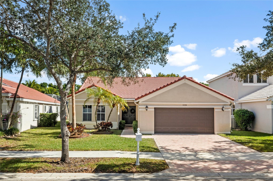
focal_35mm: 28
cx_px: 136
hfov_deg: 65.5
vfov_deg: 46.4
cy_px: 90
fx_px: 212
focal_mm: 10.26
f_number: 10
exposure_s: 1/160
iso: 200
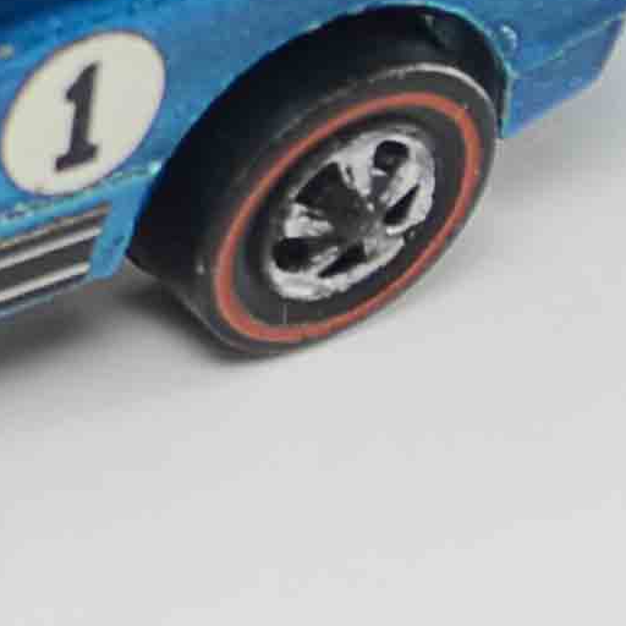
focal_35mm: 551
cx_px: -1609
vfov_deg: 3.2
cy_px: -527
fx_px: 11275
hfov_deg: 3.1
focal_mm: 45
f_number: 8
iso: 100
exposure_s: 1/80
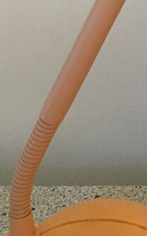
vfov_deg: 15.2
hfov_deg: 9.0
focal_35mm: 135
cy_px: 6
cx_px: 317
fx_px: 865
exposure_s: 1/33
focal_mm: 4.15
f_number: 2.2
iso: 200
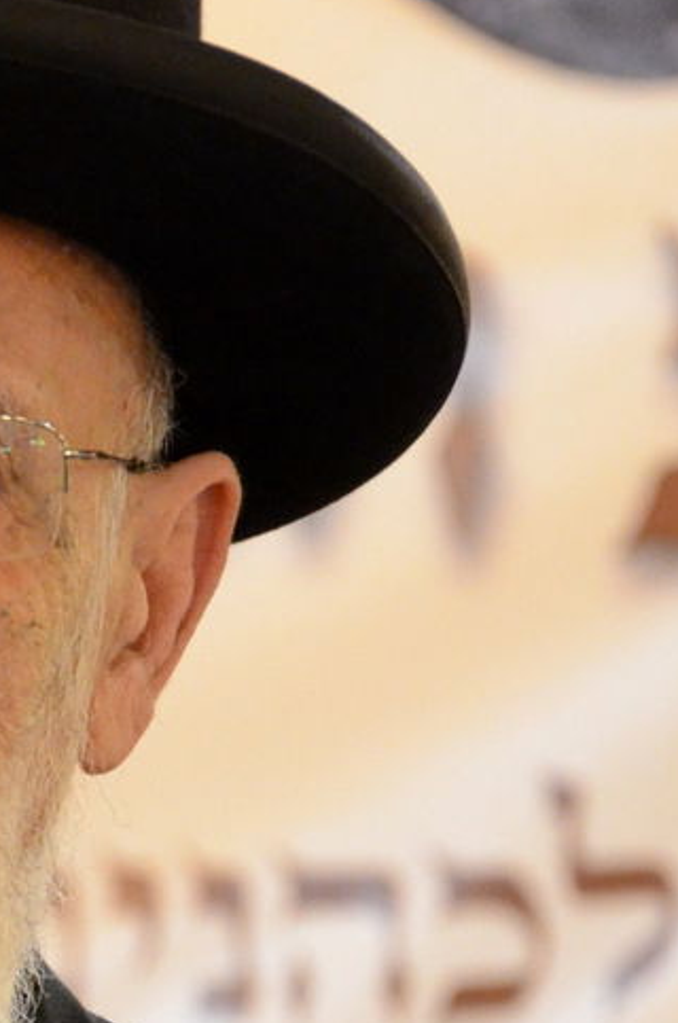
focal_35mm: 522
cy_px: 900
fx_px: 14799
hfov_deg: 2.6
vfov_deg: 4.0
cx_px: -256
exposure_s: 1/100
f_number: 5.6
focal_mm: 105
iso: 3200
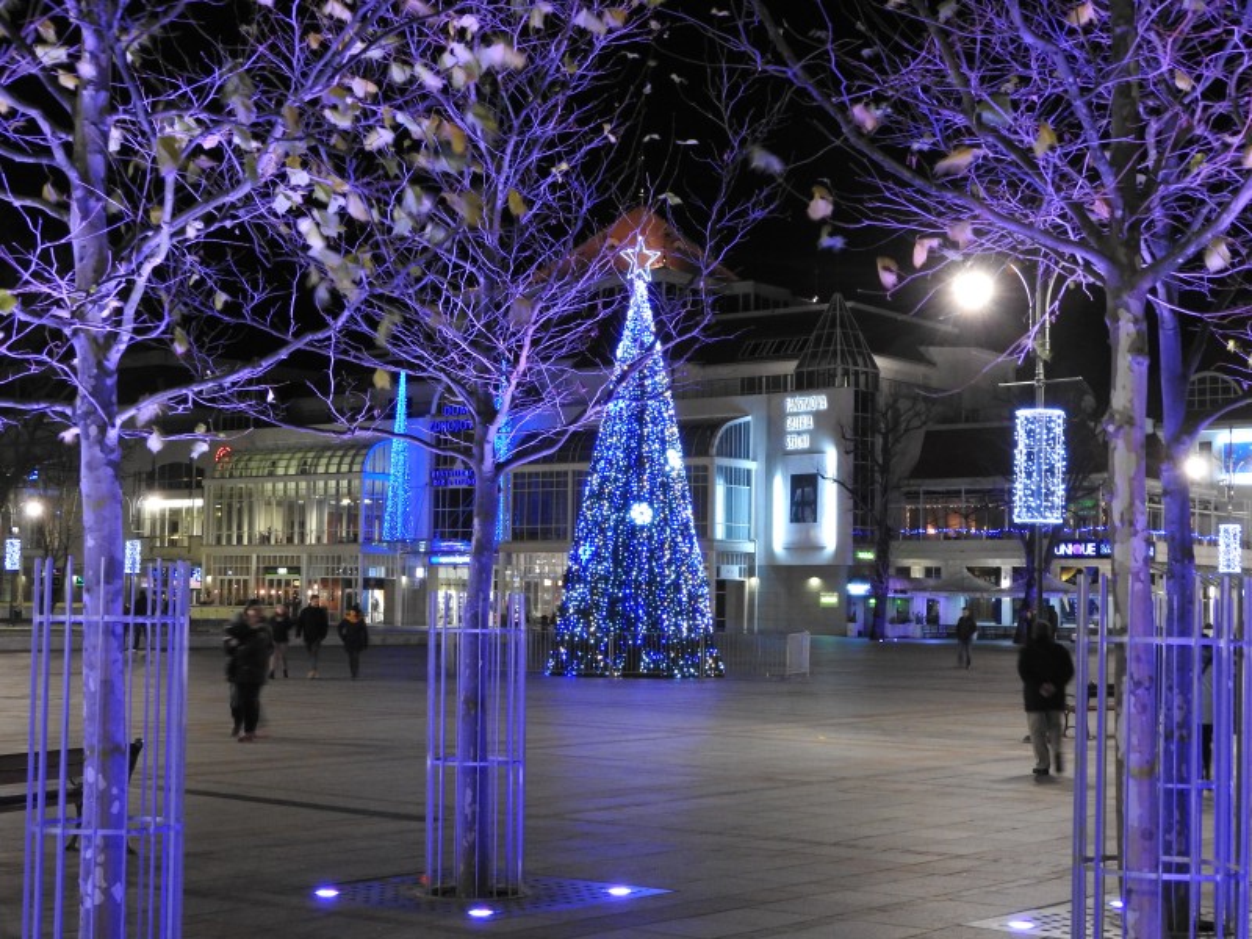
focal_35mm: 55
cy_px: 470
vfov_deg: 26.6
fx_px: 1989
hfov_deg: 34.9
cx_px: 626
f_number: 4
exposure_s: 1/8
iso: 640
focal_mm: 9.9
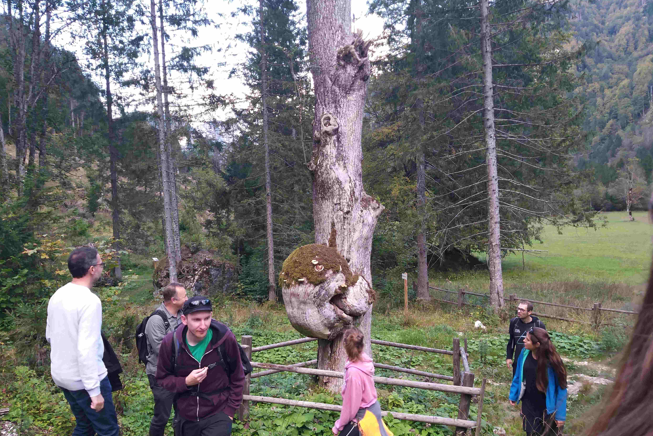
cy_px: 251
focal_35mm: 29
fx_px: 526
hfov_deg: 63.7
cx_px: 320
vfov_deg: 44.8
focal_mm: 3.93
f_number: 1.7
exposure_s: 1/100
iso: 64
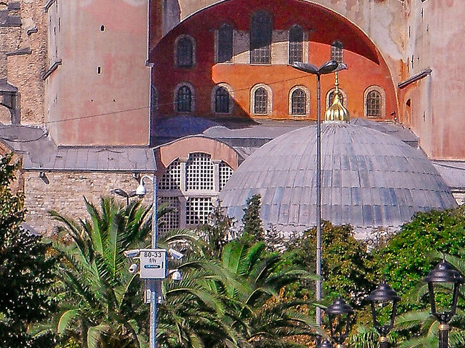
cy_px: 106
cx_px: 131
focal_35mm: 284
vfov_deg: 5.2
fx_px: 3814
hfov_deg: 7.0
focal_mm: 13.9
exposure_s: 1/500
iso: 80
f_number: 5.9
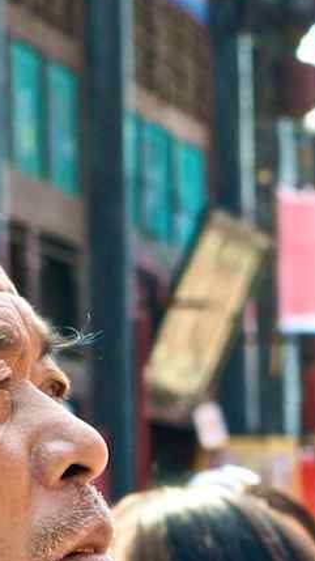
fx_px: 3894
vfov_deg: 8.2
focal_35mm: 262
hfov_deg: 4.6
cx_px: 21
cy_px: 427
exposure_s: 1/200
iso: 400
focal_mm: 70
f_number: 9
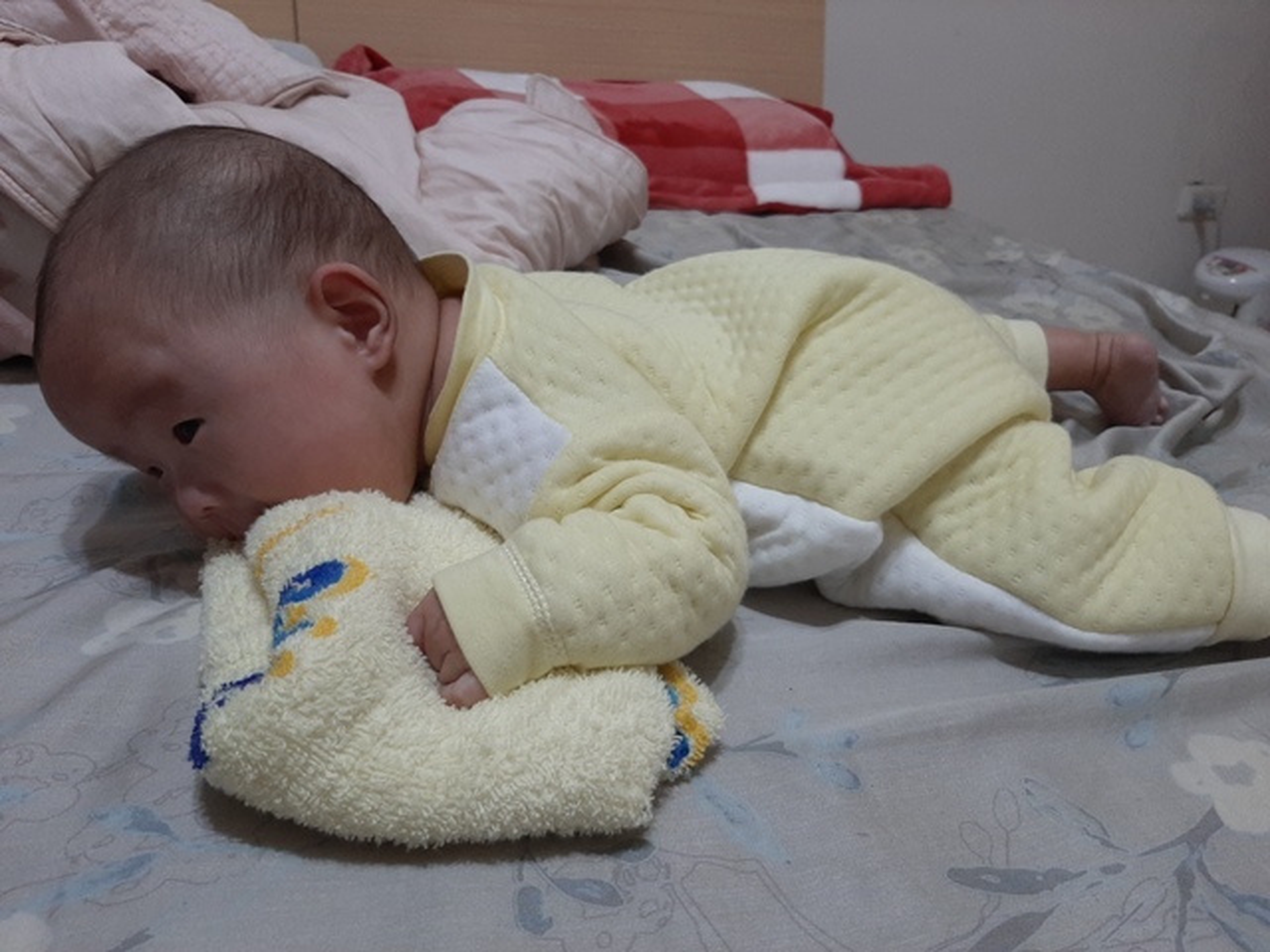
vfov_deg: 53.1
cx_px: 635
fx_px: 954
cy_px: 476
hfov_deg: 67.3
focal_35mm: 26
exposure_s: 1/60
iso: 125
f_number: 1.7
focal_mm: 3.93
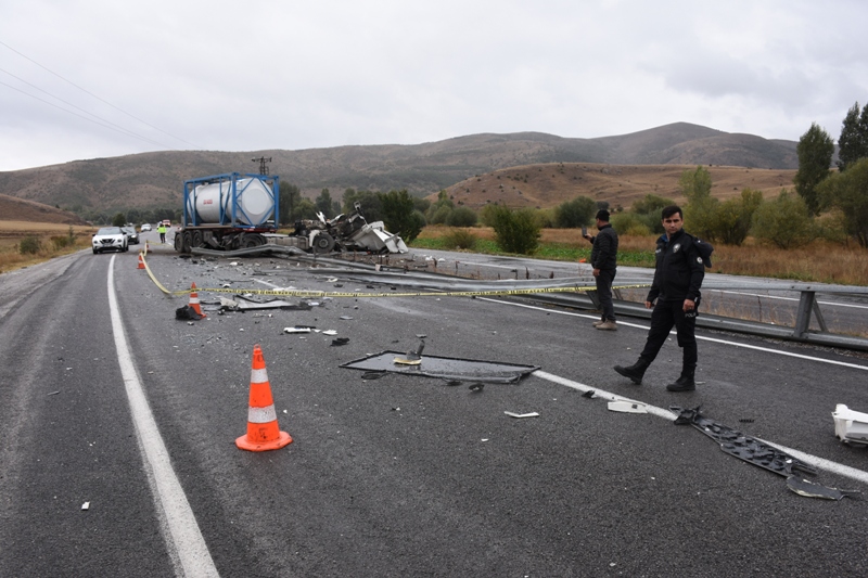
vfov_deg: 47.9
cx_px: 434
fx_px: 651
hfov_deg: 67.4
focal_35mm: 27
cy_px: 289
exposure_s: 1/200
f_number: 7.1
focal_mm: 18
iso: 200
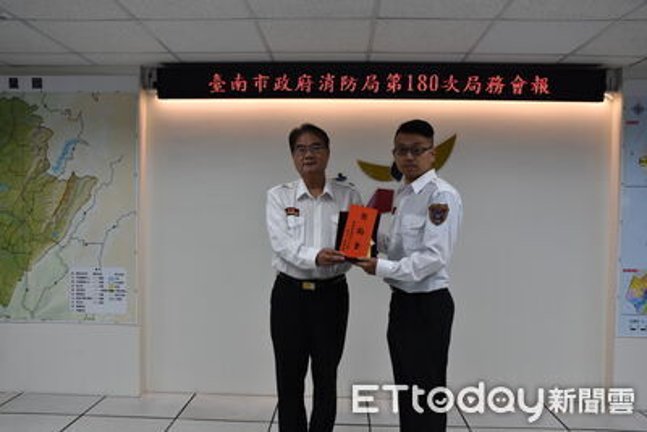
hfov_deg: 57.2
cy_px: 216
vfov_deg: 40.0
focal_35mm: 33
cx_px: 324
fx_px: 593
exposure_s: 1/160
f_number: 6.3
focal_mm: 22
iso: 800
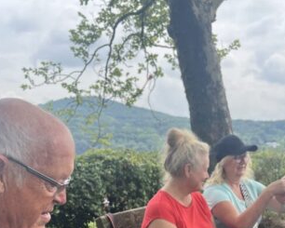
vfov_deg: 27.8
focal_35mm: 53
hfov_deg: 35.1
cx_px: 187
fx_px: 447
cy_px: 193
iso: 50
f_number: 1.6
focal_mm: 5.1
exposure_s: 1/1175
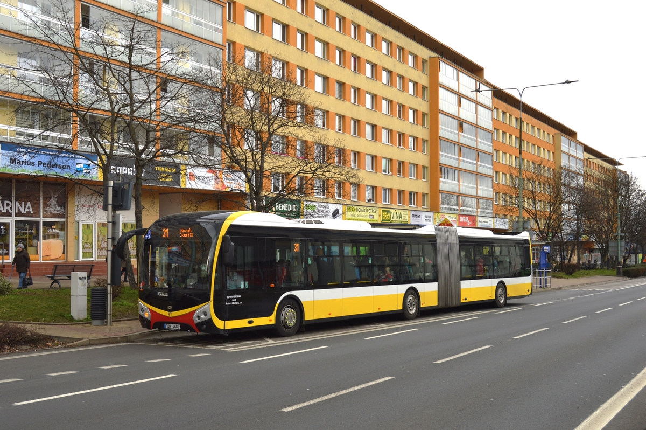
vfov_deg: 34.2
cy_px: 215
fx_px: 699
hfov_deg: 49.6
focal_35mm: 39
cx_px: 323
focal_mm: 26
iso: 200
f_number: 6.3
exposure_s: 1/160
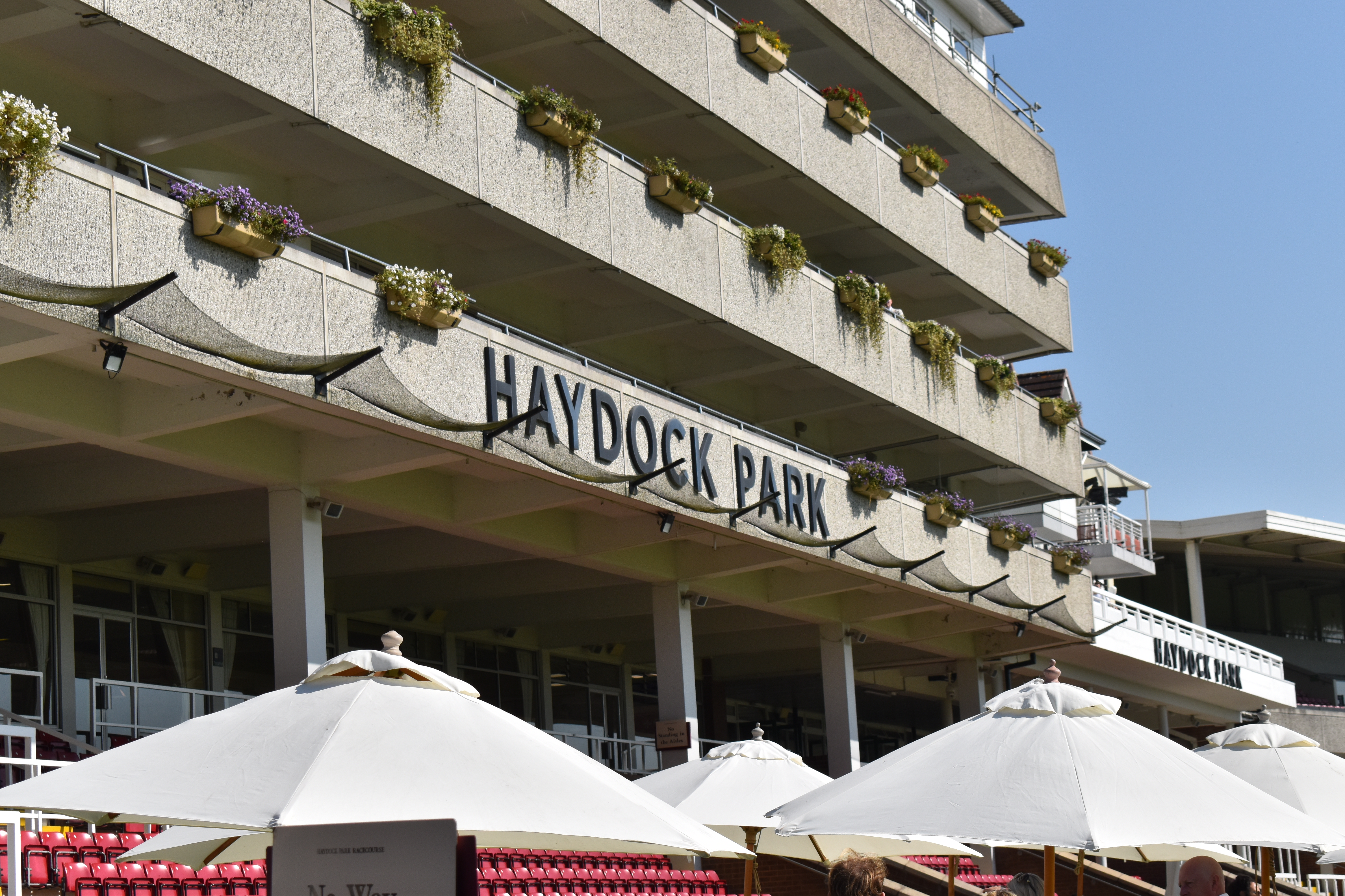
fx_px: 3082
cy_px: 448
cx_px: 672
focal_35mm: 82
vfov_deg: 16.6
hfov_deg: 24.6
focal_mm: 55
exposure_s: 1/2000
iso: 400
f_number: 8
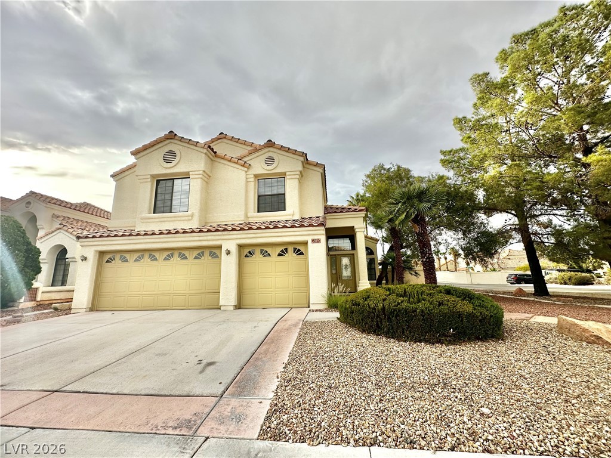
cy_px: 229
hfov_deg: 102.1
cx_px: 306
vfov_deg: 85.7
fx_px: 247
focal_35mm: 14
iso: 40
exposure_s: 1/558
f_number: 2.2
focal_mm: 2.22
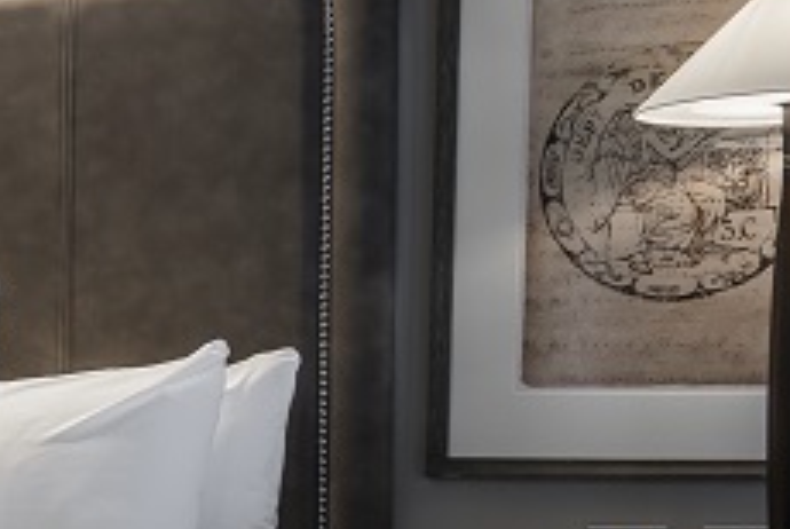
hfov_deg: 13.2
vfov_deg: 10.8
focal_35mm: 125
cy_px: 630
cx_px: -972
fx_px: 2747
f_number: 11
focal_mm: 24
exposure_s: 1/1.25
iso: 125
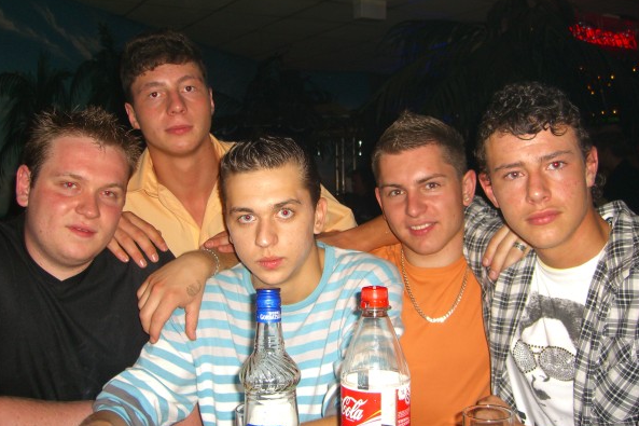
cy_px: 198
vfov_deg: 33.4
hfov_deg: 48.5
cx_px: 318
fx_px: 710
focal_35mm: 40
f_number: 2.8
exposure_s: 1/60
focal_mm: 7.9
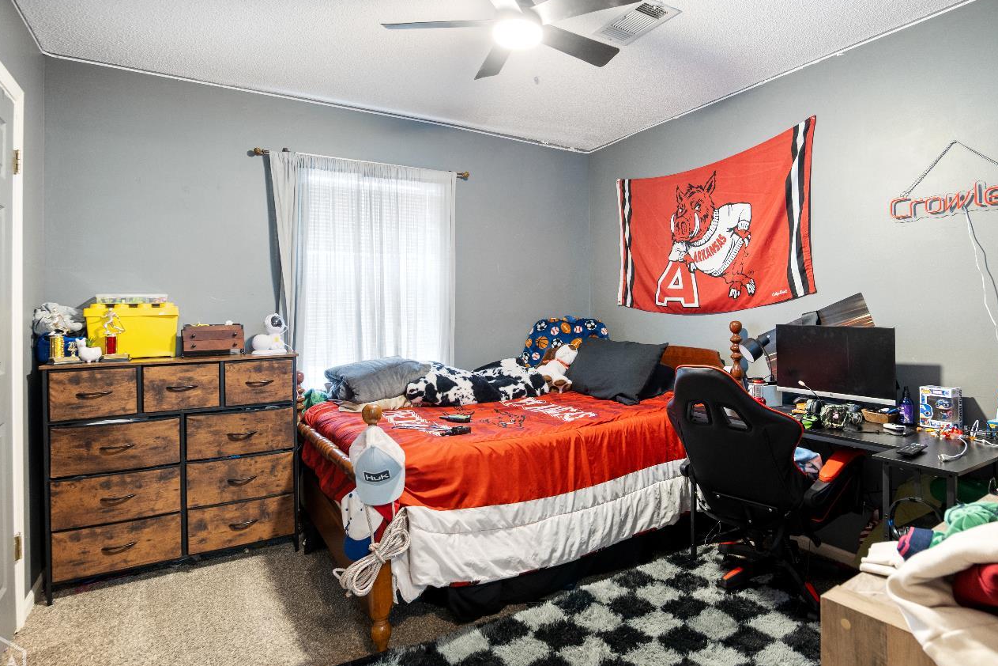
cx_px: 549
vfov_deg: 64.5
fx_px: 527
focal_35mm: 19
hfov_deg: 86.6
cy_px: 313
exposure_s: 1/25
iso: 1600
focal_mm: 16
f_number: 5.6
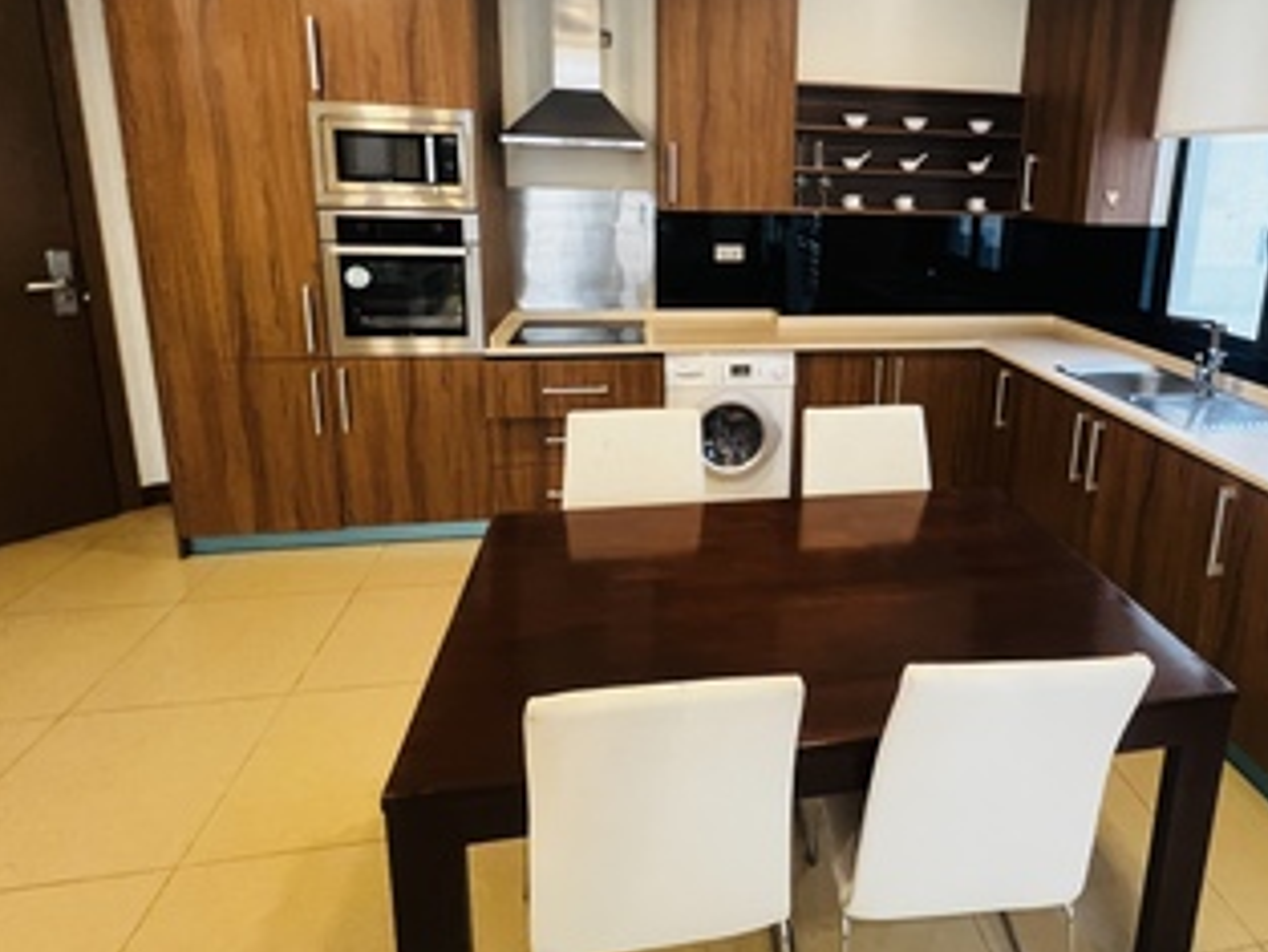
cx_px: 780
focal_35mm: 19
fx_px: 696
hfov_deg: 83.3
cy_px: 326
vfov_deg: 67.1
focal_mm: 1.57
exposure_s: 1/50
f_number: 1.8
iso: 400
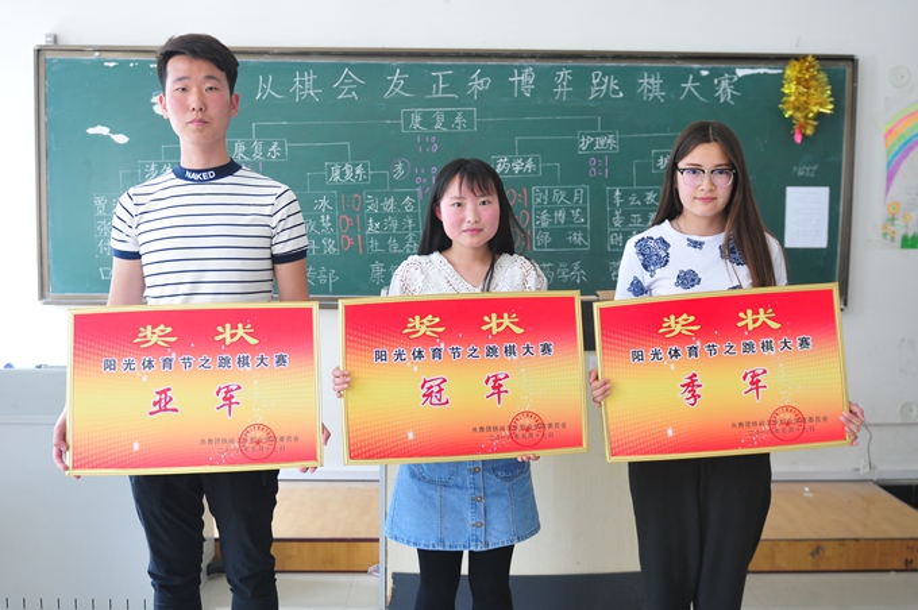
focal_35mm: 36
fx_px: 917
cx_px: 459
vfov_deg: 36.8
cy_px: 305
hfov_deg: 53.2
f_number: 2.8
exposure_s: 1/100
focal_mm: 24
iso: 640
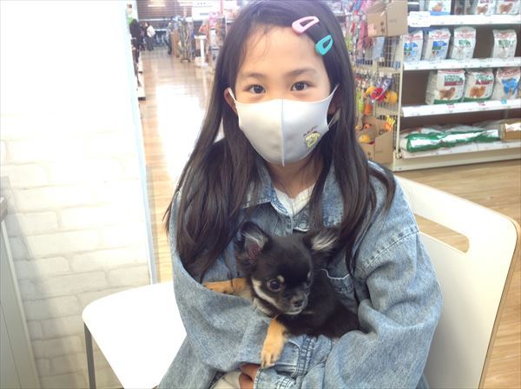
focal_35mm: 35
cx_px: 260
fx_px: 526
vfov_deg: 40.6
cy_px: 194
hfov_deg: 52.7
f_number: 2.4
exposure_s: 1/15
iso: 64
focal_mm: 4.28
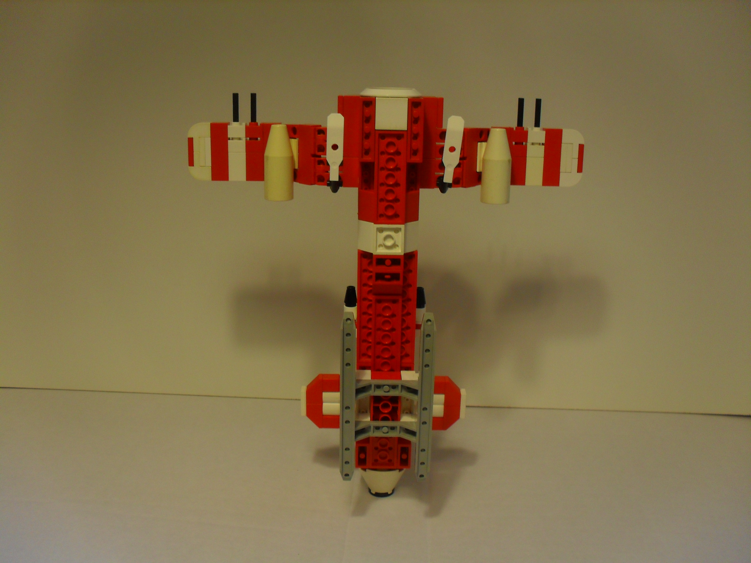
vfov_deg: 40.7
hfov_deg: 52.6
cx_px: 376
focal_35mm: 35
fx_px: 759
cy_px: 282
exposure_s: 1/45
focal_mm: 6.3
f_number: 3.2
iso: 120
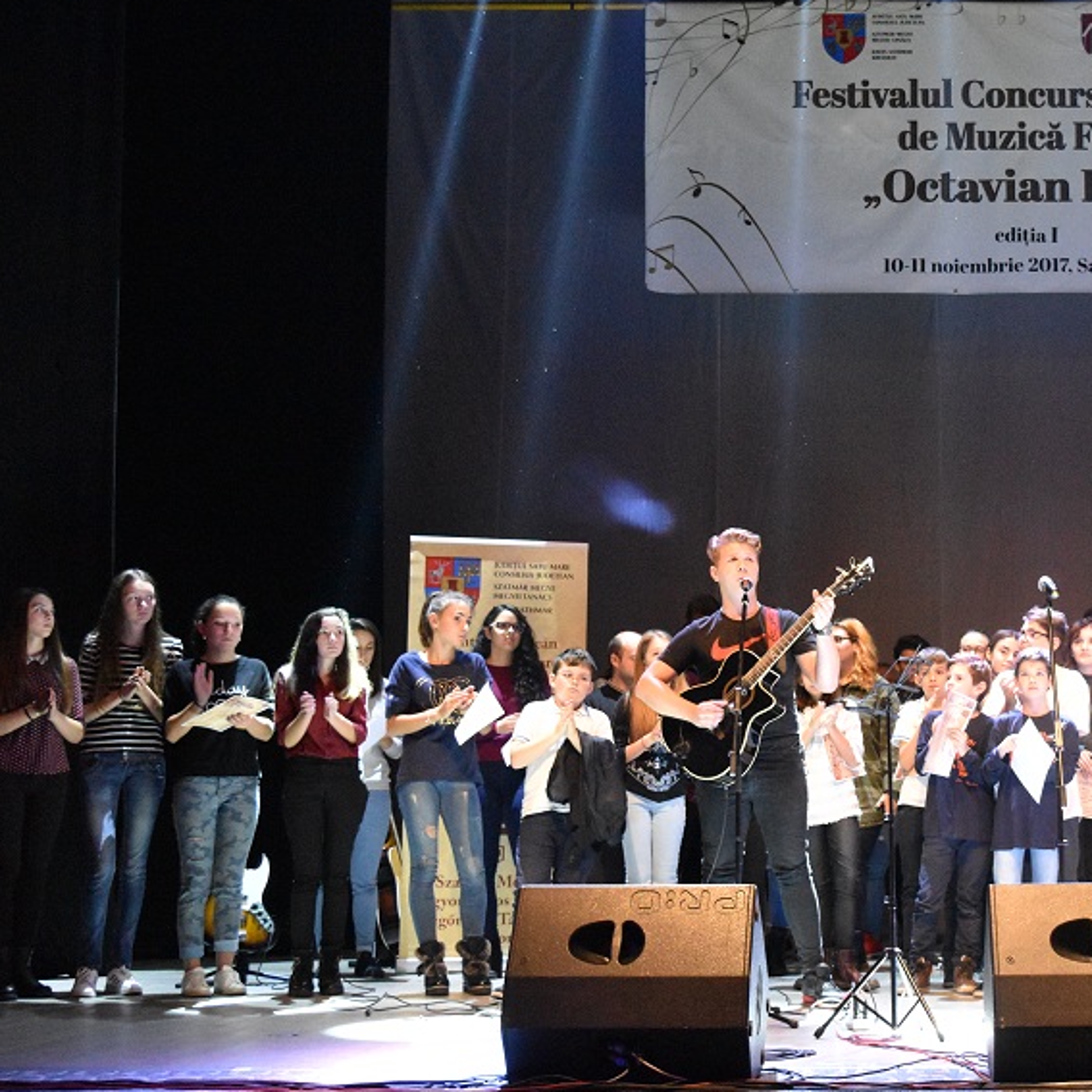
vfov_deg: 31.3
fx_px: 1951
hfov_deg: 30.6
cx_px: 863
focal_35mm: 55
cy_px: 549
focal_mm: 27
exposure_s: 1/125
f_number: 5.6
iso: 7200
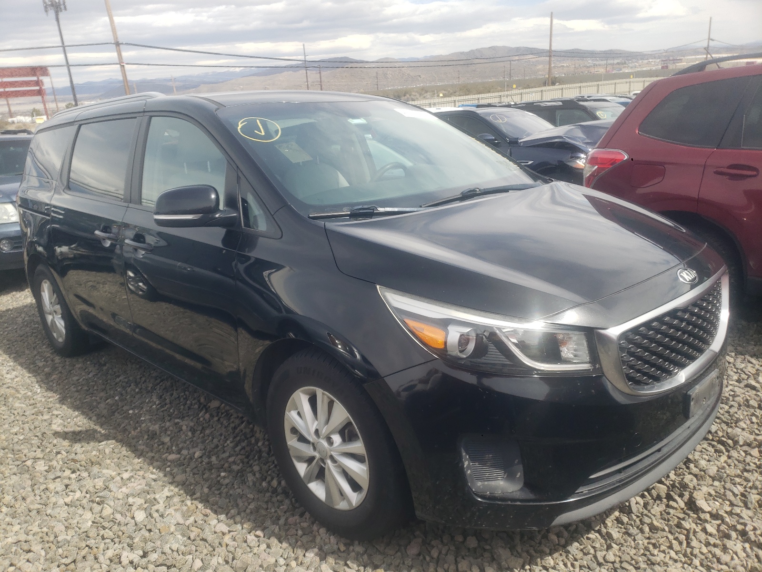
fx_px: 572
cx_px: 381
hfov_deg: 67.3
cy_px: 286
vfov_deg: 53.1
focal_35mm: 26
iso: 50
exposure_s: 1/2000
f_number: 1.5
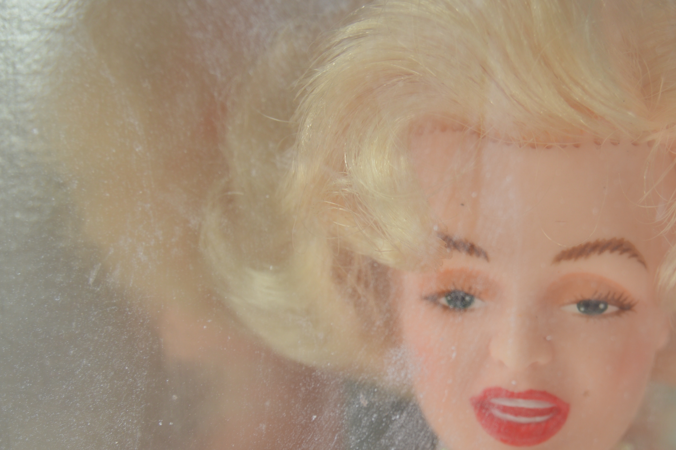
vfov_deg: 11.3
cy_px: 266
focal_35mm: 121
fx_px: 2265
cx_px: 433
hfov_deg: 16.9
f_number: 7.1
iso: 100
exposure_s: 1/30
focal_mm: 55
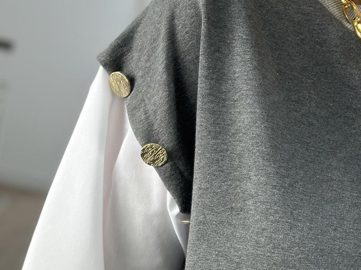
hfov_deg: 18.2
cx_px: 237
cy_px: 286
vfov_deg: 13.5
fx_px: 1126
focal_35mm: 108
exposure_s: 1/254
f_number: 1.78
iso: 80
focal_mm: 6.86
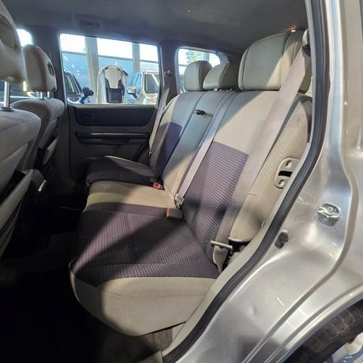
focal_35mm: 16
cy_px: 179
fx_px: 190
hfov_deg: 87.4
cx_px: 183
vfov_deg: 87.4
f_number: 2.2
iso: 125
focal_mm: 2.2
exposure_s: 1/50
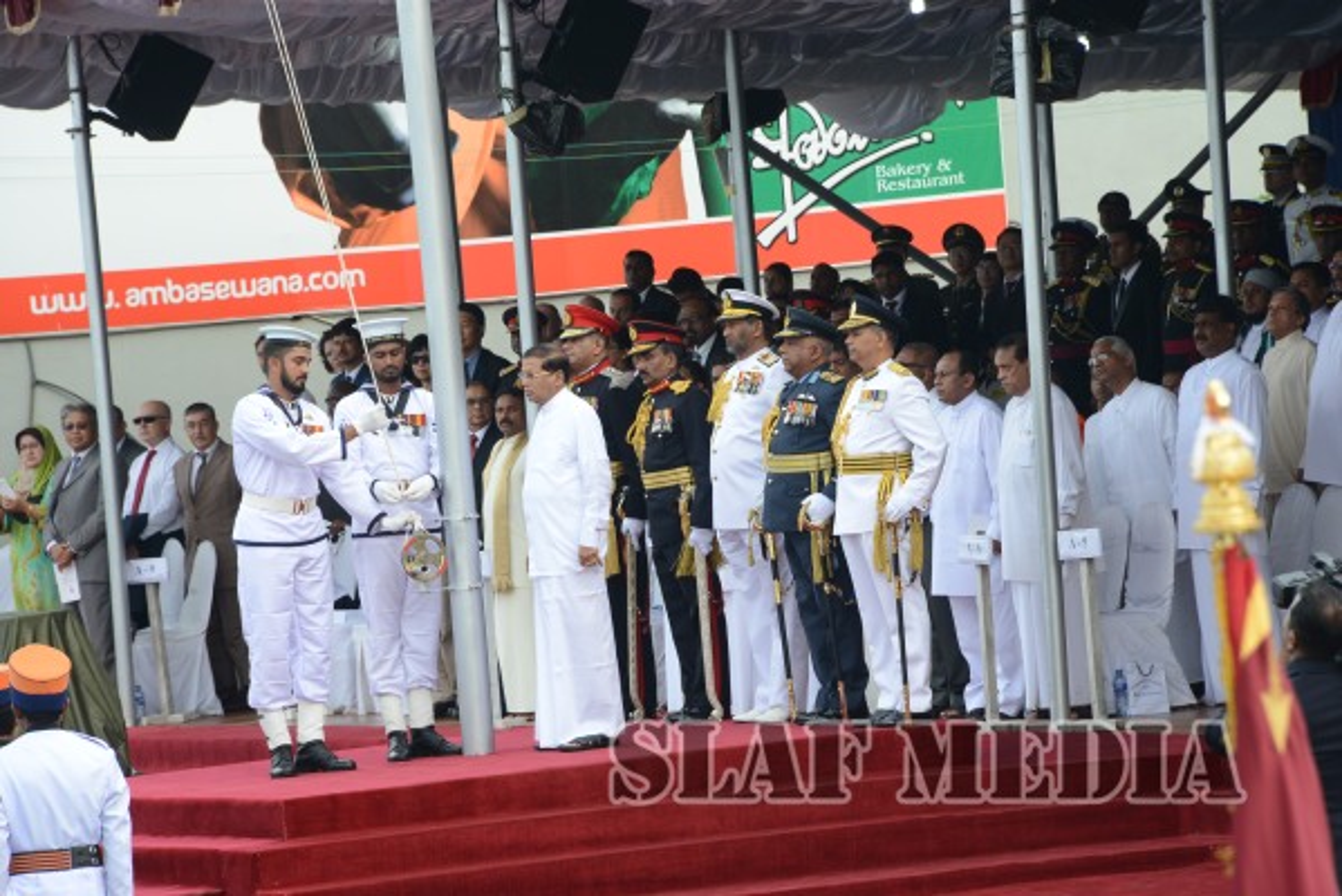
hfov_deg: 6.9
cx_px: 671
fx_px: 11188
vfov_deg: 4.6
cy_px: 448
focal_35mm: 300
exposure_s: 1/160
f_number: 13
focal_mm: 300
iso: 640
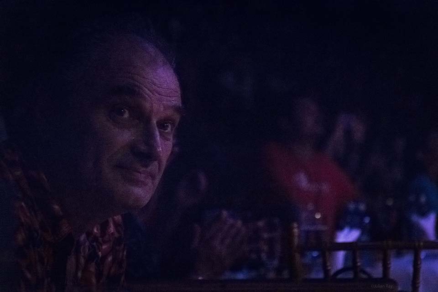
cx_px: 219
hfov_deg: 28.8
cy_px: 146
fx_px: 852
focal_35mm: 70
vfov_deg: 19.5
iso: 51200
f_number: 4.5
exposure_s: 1/160
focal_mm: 70
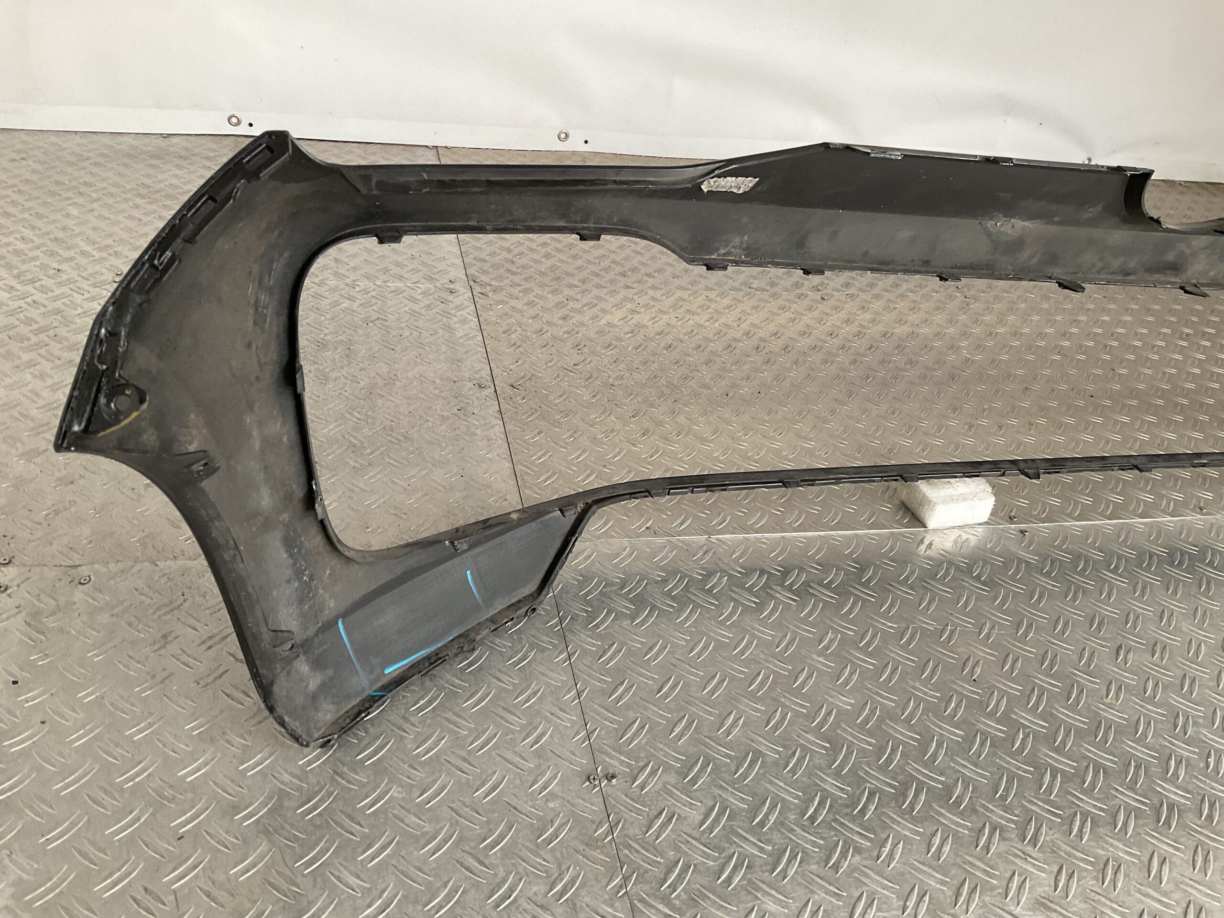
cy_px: 459
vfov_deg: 48.2
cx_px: 612
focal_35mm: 29
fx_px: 1025
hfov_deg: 61.7
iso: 50
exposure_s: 1/60
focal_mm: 3
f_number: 1.8
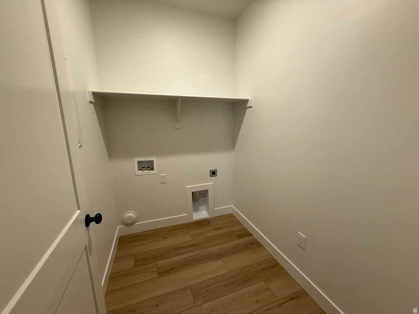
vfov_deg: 85.7
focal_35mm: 14
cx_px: 210
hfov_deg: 102.1
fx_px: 169
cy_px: 157
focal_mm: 2.22
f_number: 2.2
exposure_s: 1/120
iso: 320
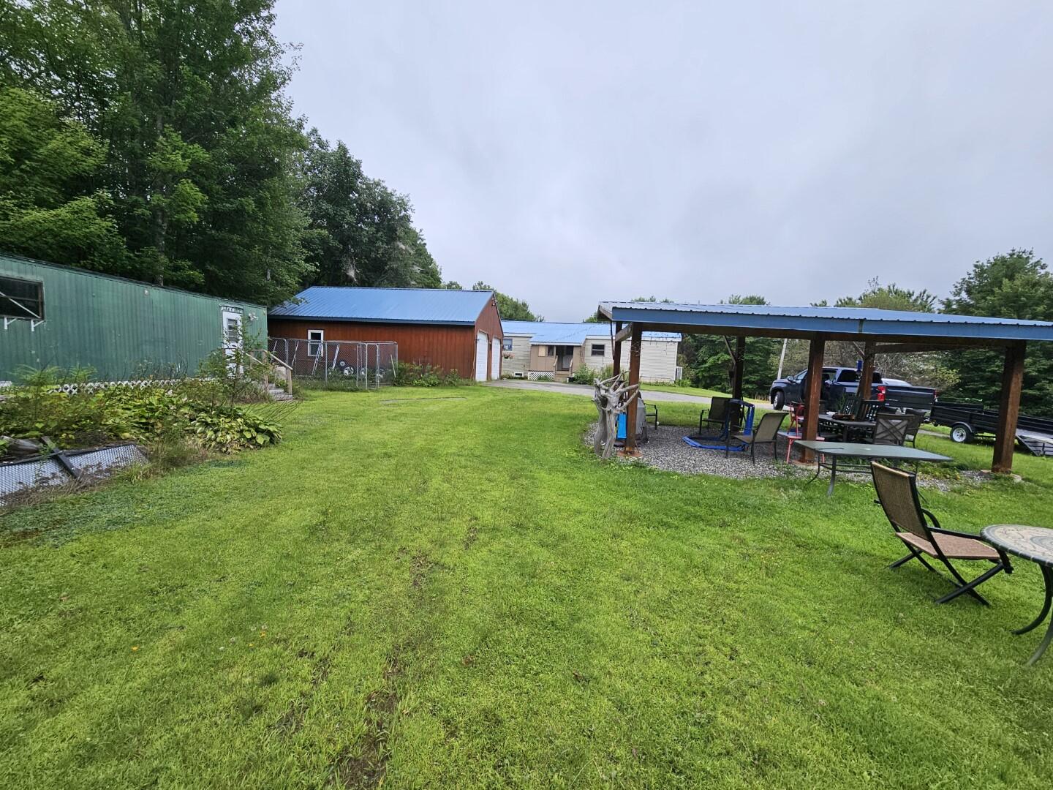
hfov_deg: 106.2
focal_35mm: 13
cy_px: 395
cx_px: 526
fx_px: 395
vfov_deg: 89.9
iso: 50
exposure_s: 1/505
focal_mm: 2.2
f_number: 2.2
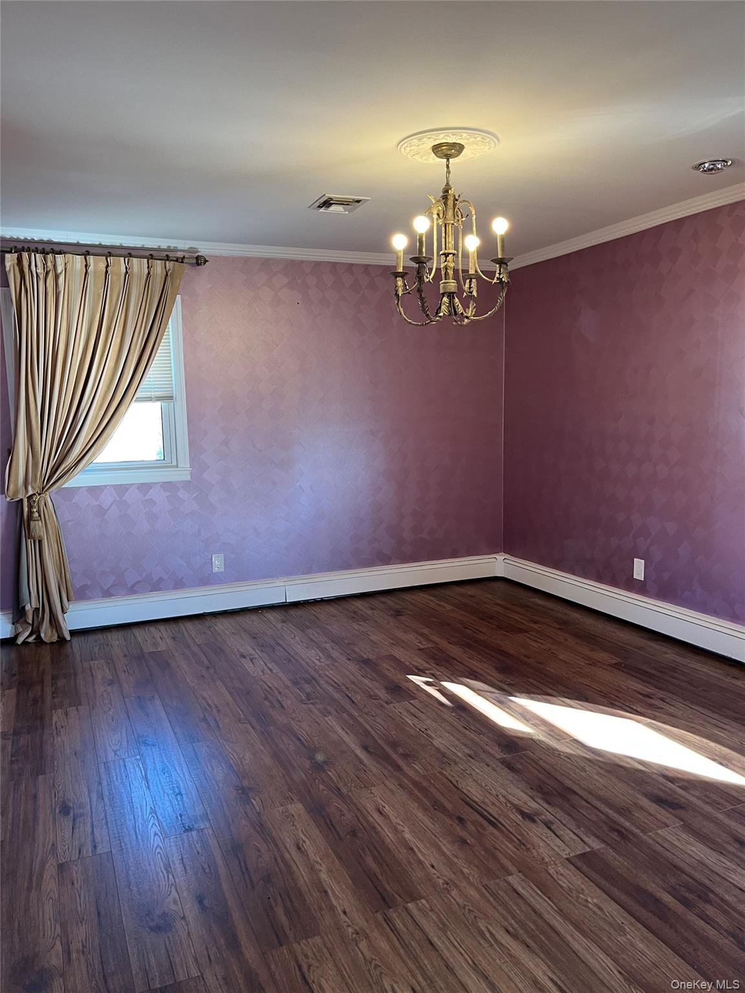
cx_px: 372
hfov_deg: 53.1
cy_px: 496
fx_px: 746
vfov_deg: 67.3
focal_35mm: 26
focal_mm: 5.1
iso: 100
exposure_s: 1/60
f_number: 1.6
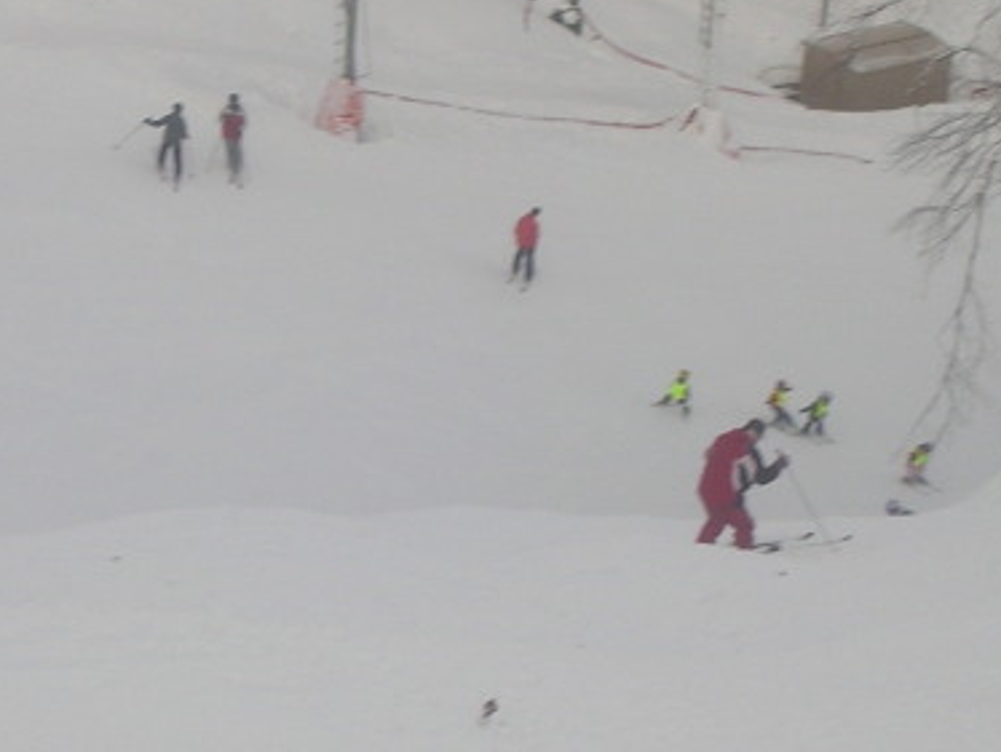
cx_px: 244
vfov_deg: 6.3
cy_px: 484
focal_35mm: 235
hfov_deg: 8.4
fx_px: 6800
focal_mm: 16.7
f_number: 4.8
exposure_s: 1/164
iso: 50
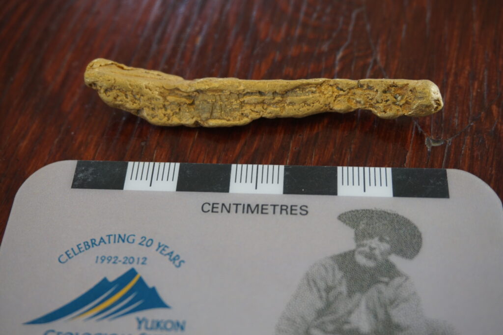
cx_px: 252
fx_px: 649
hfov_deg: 42.4
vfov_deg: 28.9
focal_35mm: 46
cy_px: 168
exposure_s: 1/60
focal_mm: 31
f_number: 5
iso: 250
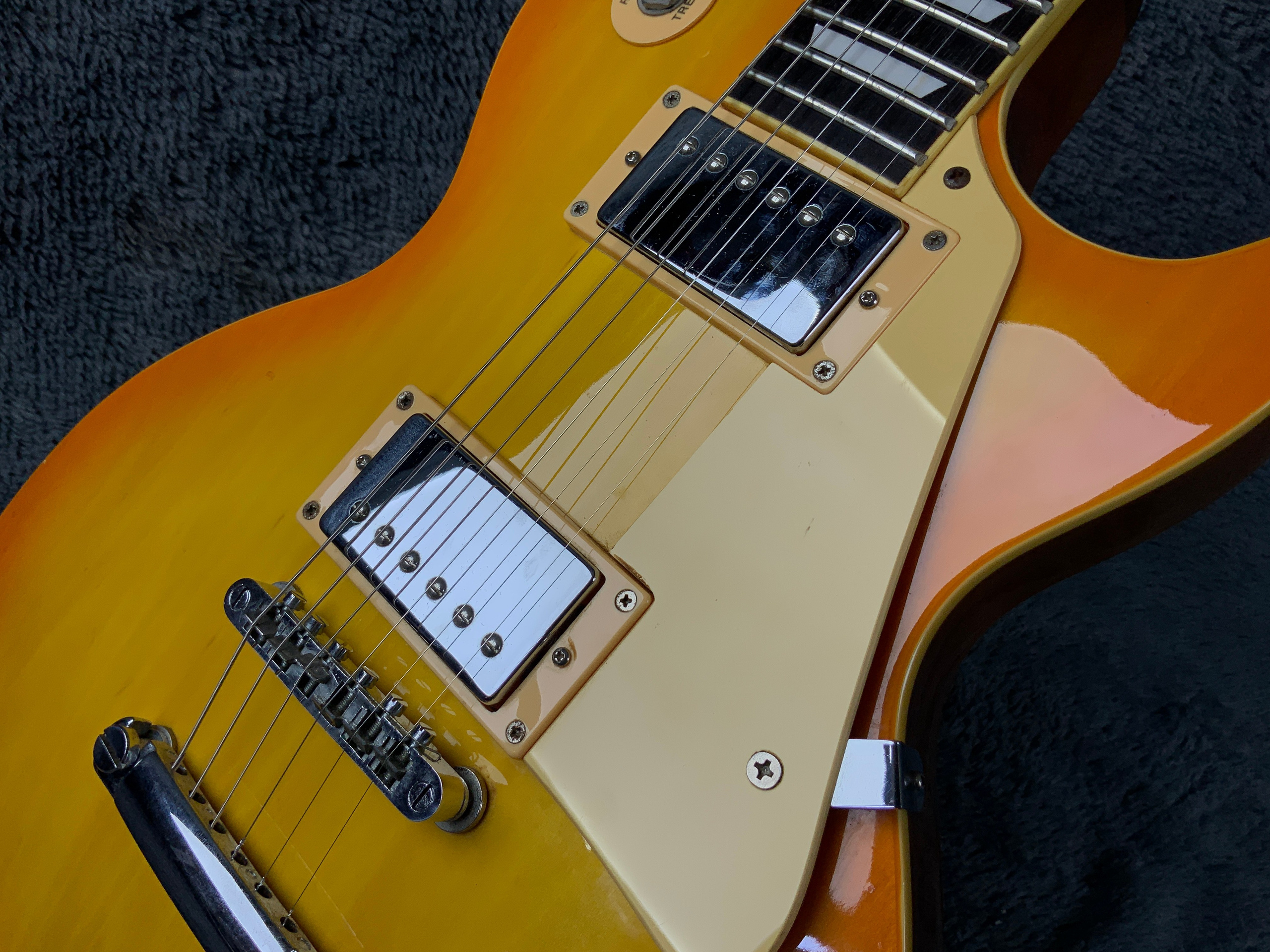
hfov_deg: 61.7
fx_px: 1064
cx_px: 635
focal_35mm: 29
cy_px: 476
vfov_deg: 48.2
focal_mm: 3
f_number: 1.8
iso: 16
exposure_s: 1/151
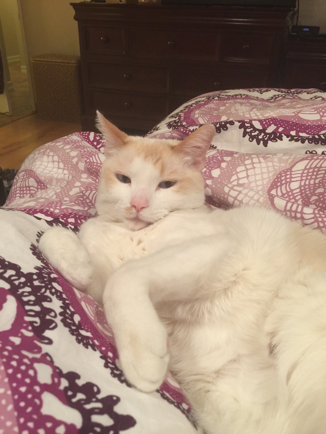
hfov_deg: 48.2
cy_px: 217
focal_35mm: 29
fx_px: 364
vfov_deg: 61.7
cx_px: 163
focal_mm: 4.15
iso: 100
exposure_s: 1/15
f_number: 2.2
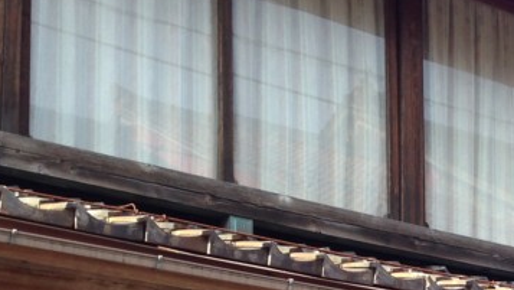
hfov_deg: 19.4
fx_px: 1404
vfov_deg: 11.1
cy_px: 488
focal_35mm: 103
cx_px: 629
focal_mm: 4.12
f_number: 2.4
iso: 50
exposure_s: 1/180
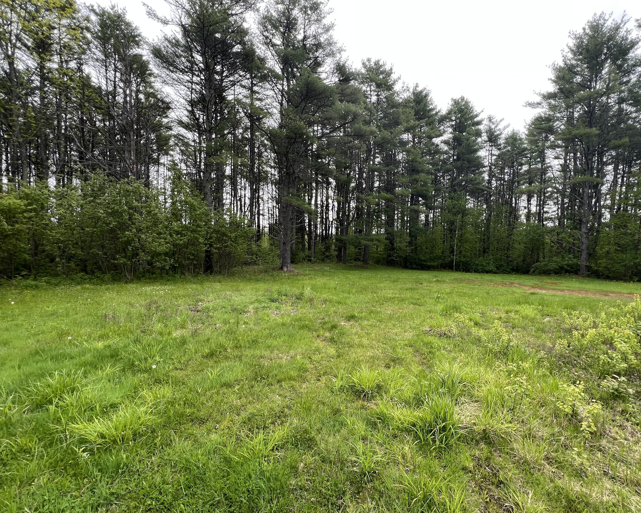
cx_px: 351
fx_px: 285
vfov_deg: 84.0
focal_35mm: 15
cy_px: 269
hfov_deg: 96.5
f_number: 1.8
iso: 32
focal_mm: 1.57
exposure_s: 1/338
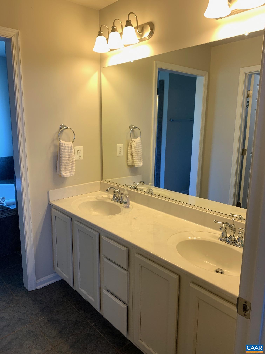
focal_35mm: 26
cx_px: 132
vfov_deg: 67.3
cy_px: 177
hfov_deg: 53.1
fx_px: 265
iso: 80
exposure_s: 1/120
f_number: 1.8
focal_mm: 4.25
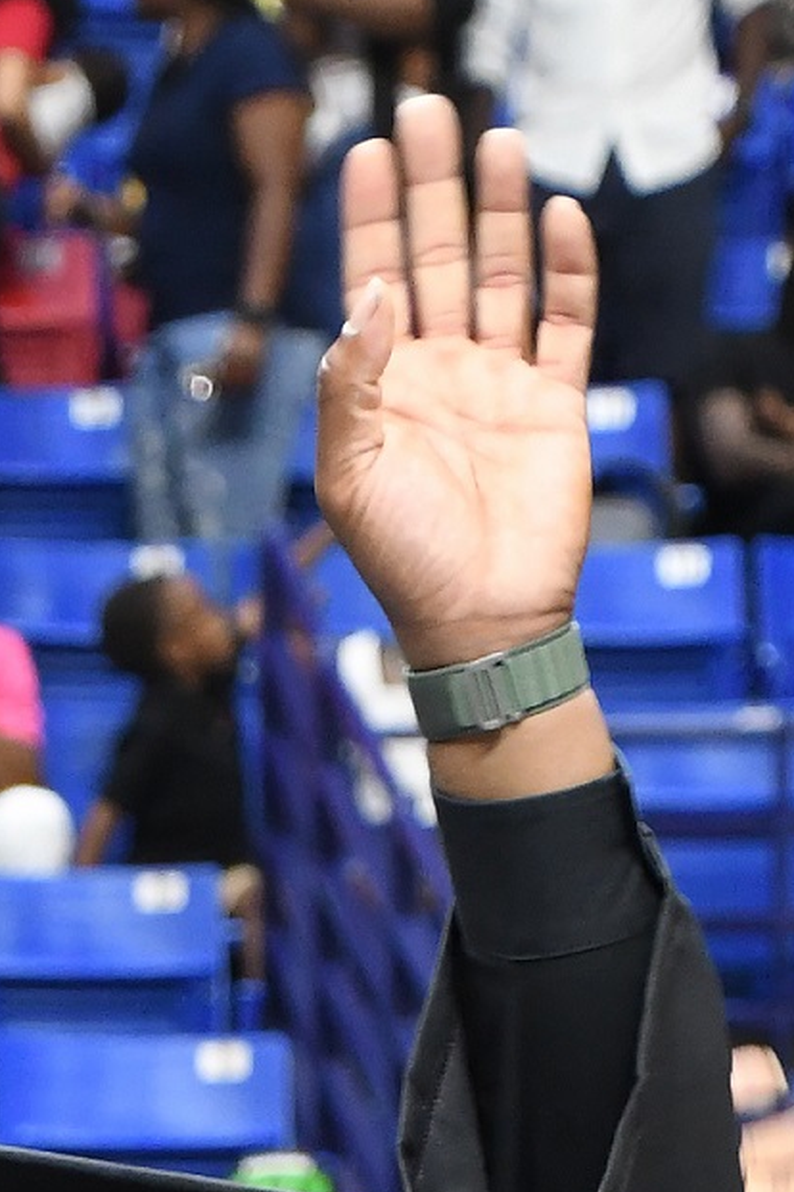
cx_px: -124
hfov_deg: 3.4
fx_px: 13431
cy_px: 2764
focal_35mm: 406
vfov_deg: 4.9
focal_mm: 58
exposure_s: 1/80
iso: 2000
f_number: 5
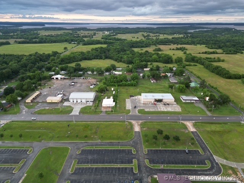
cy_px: 92
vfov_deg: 56.8
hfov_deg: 71.6
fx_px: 169
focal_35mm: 24
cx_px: 122
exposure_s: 1/200
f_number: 1.7
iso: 110
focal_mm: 6.72
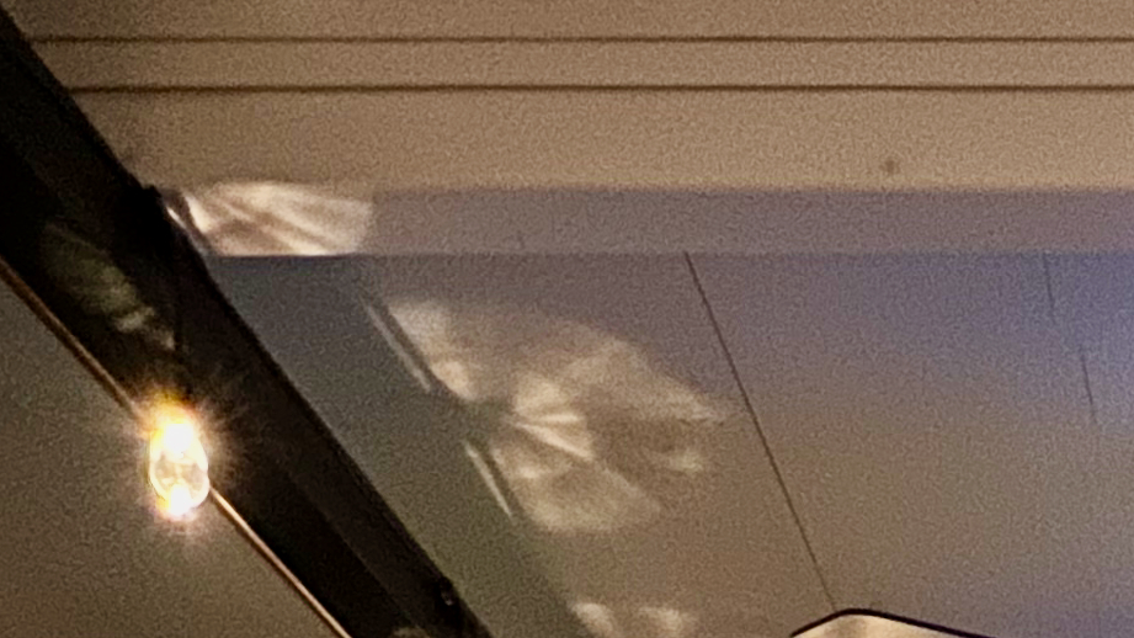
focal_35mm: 62
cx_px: 1218
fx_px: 1864
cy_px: 1567
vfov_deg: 13.6
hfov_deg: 30.6
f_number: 1.8
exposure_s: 1/20
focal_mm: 1.57
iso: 640
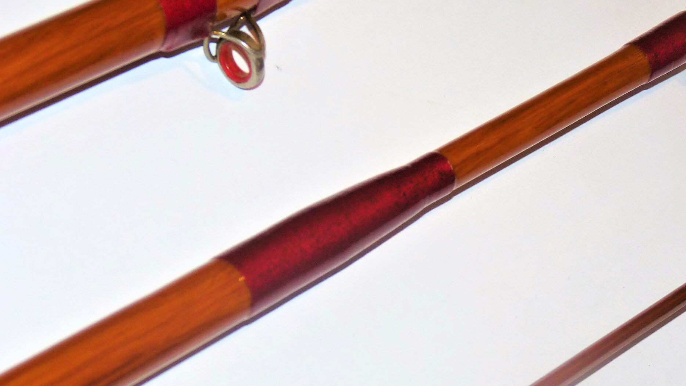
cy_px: 178
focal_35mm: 163
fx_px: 2965
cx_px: 382
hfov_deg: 13.2
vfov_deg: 7.4
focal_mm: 19.4
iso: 100
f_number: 3.6
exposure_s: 1/40
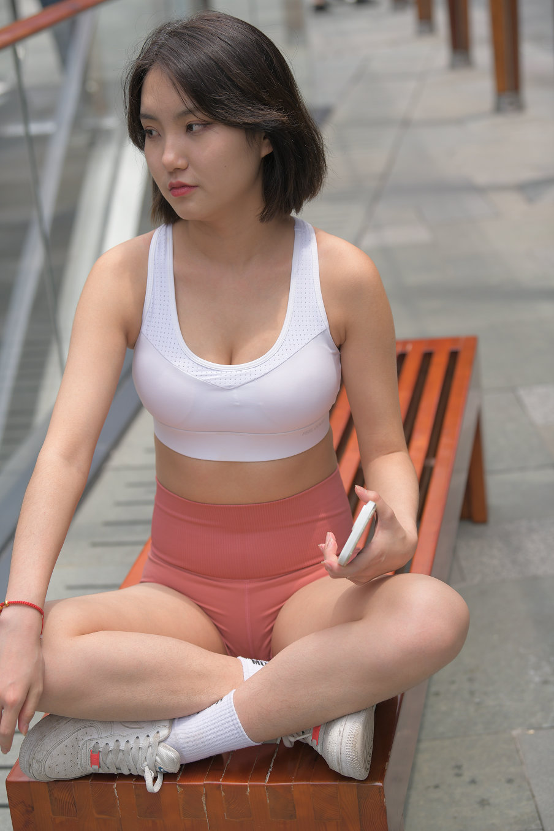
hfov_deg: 19.5
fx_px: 1616
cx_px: 277
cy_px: 416
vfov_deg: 28.8
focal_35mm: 70
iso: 220
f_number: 4
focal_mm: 70
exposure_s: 1/1000
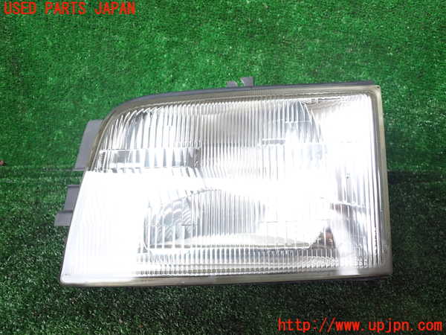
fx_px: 387
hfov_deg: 60.0
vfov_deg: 46.8
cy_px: 168
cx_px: 223
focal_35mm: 30
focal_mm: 5.4
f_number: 2.3
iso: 160
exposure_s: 1/60
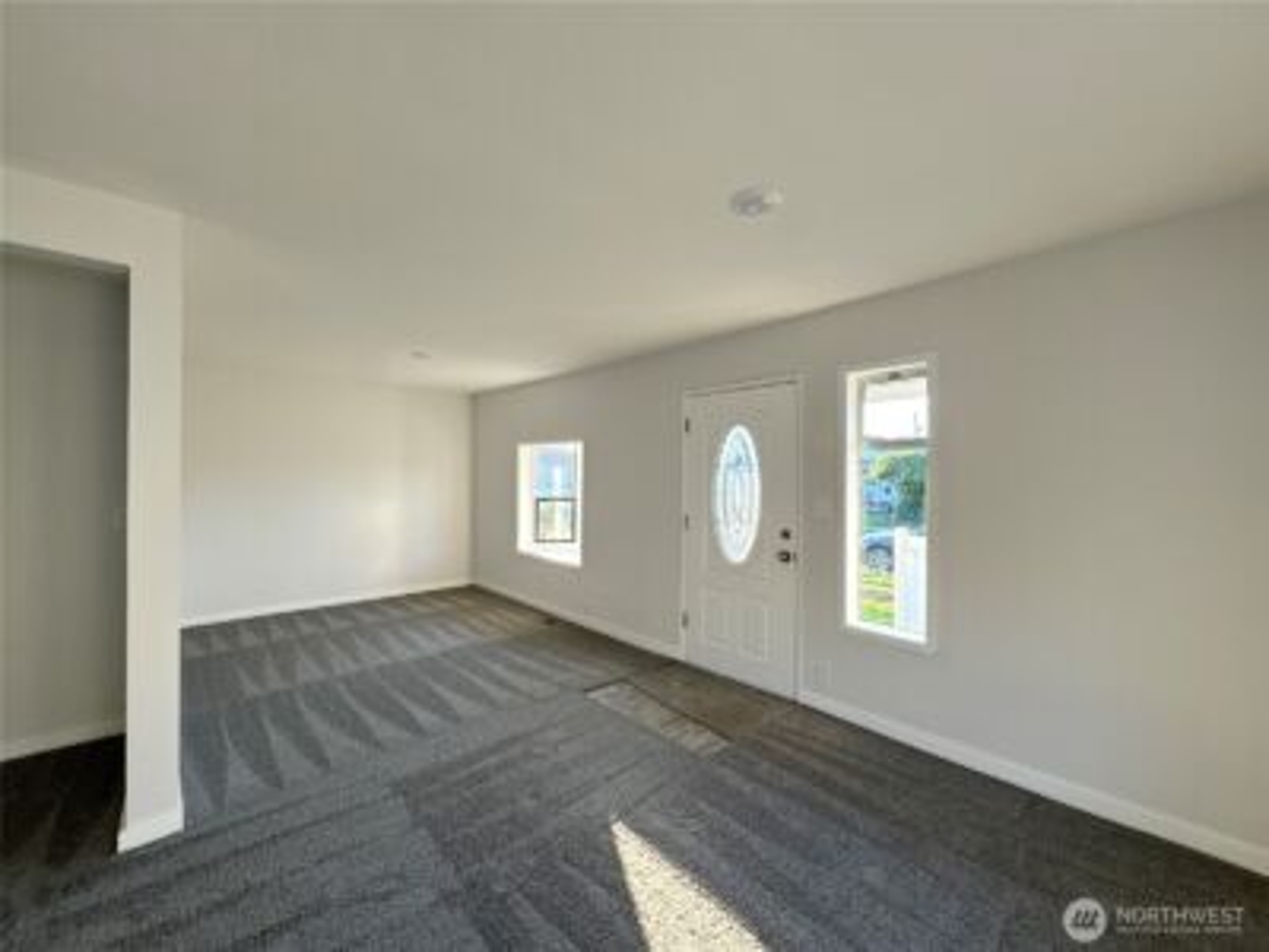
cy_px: 476
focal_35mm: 14
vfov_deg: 85.7
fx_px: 513
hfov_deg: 102.1
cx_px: 634
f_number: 2.2
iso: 100
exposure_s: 1/120
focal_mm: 2.22
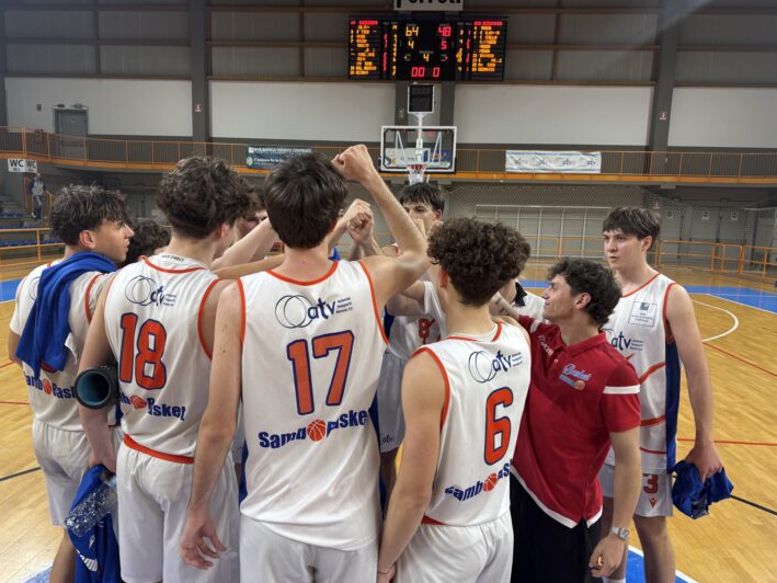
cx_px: 378
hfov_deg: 67.3
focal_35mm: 26
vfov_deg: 53.1
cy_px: 299
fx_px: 584
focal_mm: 6.76
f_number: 1.78
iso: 125
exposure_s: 1/121
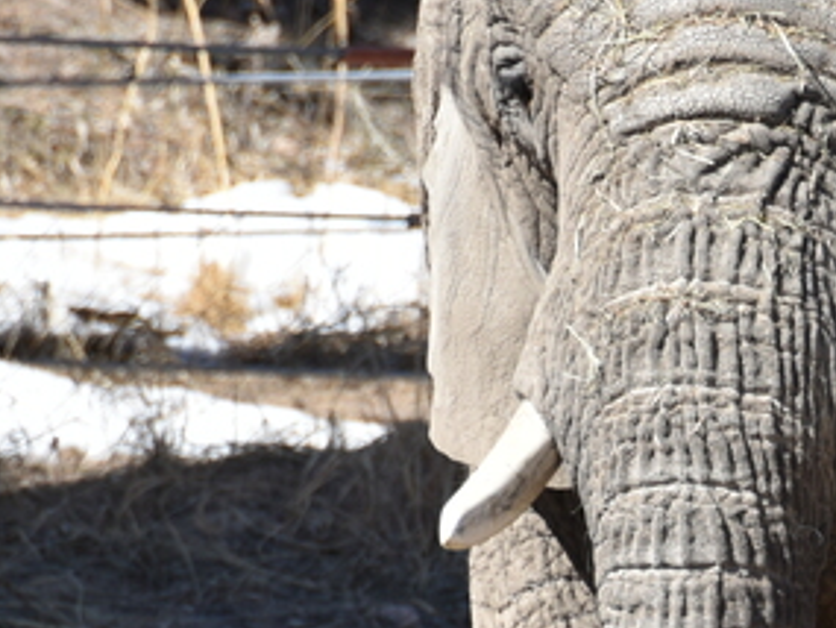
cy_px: 552
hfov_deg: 2.0
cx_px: 821
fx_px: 23992
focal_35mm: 993
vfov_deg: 1.5
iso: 180
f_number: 5.6
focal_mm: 230
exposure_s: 1/500
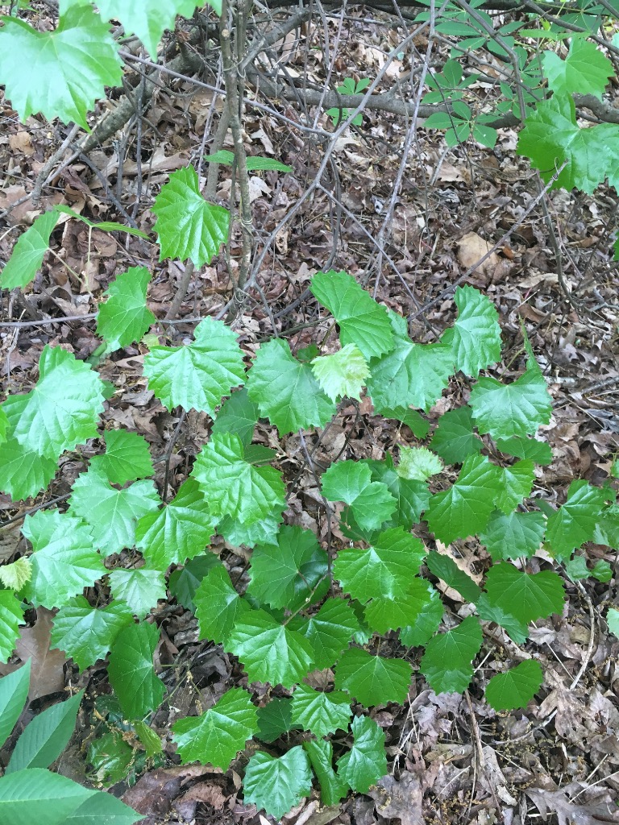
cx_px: 310
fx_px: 691
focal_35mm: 29
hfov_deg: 48.2
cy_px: 412
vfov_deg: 61.7
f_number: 2.2
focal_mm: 4.15
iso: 25
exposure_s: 1/30
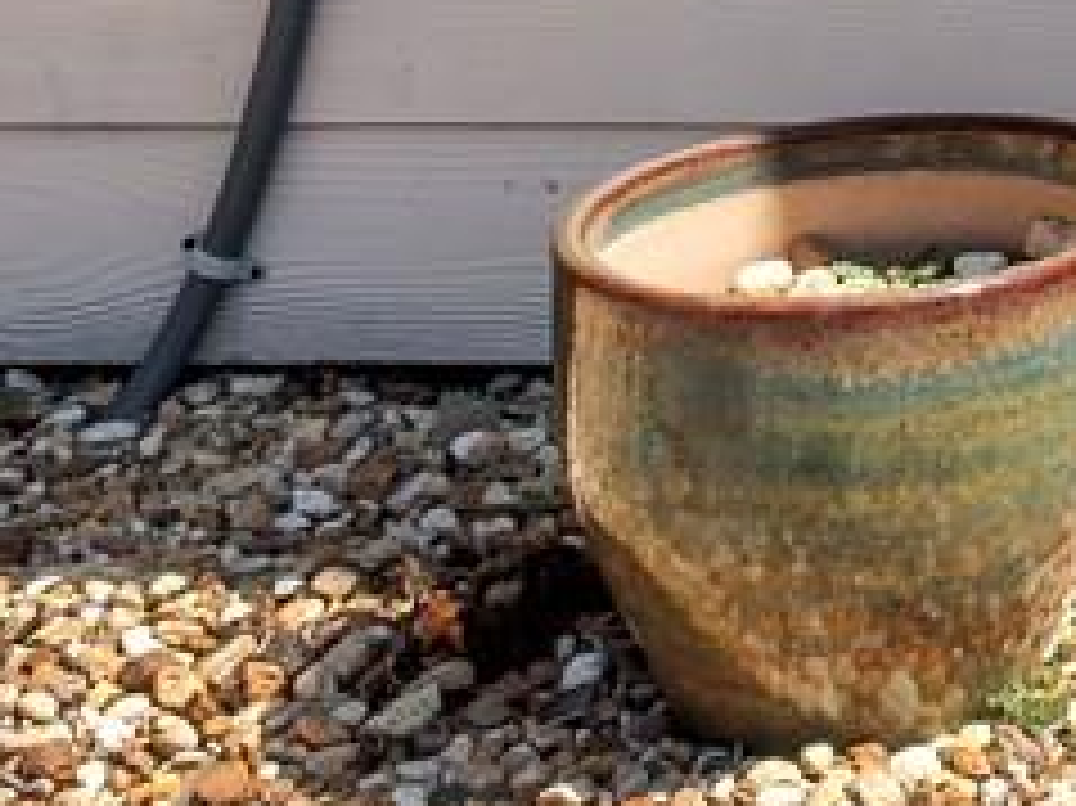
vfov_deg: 7.7
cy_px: -1335
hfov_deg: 9.3
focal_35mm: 174
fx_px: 5406
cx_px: 3133
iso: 200
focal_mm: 13
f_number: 5.6
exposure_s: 1/1000
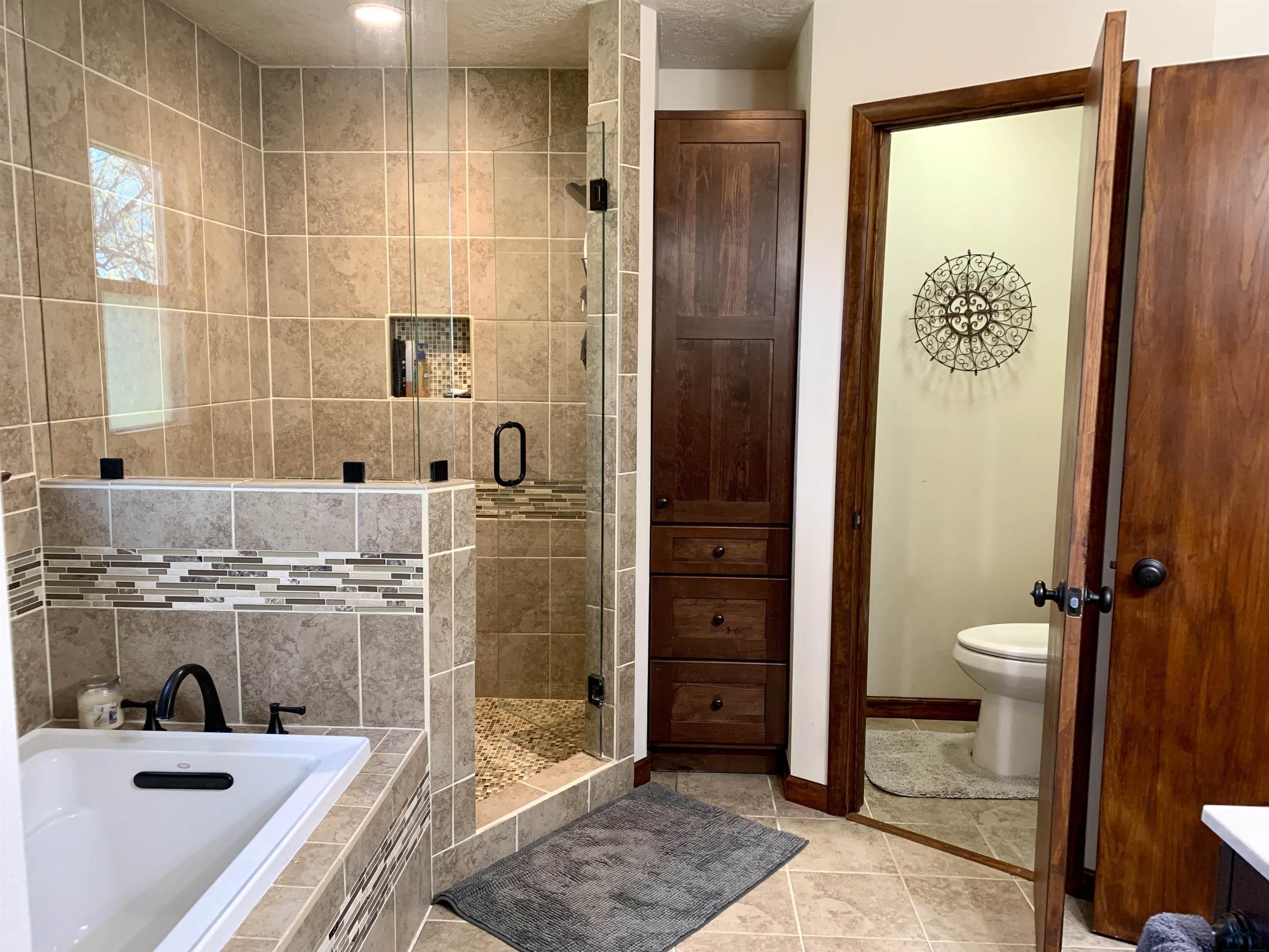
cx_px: 634
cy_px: 476
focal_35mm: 26
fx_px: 953
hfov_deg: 67.3
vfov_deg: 53.1
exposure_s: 1/60
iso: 250
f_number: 1.8
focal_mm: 4.25
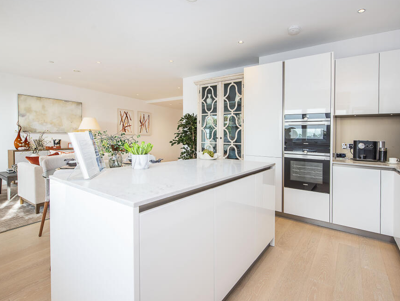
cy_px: 153
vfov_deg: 78.1
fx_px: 185
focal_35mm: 16
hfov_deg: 94.0
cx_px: 225
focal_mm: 14
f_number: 7.1
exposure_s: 1/60
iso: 320
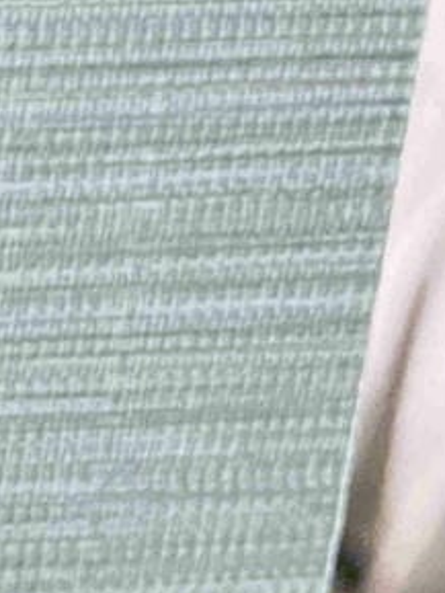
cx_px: -494
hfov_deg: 9.5
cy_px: -825
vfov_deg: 11.4
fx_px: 2466
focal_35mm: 144
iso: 640
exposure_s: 1/40
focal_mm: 5.7
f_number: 1.5
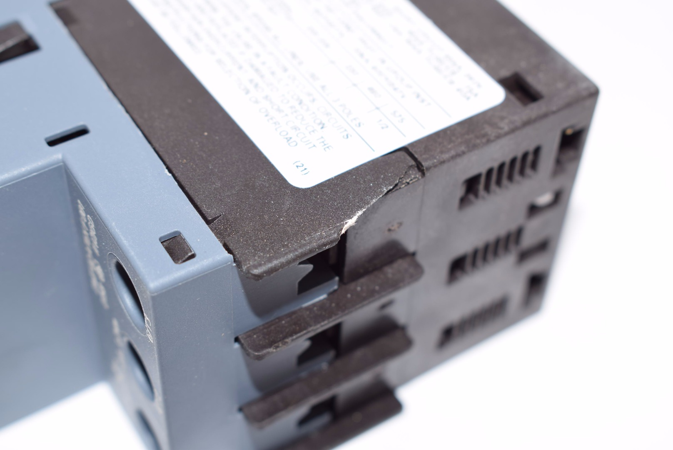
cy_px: 225
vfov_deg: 20.2
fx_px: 1263
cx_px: 336
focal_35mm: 68
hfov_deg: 29.8
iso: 100
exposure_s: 1/50
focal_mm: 45
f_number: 9
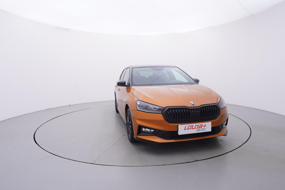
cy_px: 95
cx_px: 142
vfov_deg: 56.2
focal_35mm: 22
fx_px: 178
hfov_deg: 77.3
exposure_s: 1/80
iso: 200
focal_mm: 15
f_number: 5
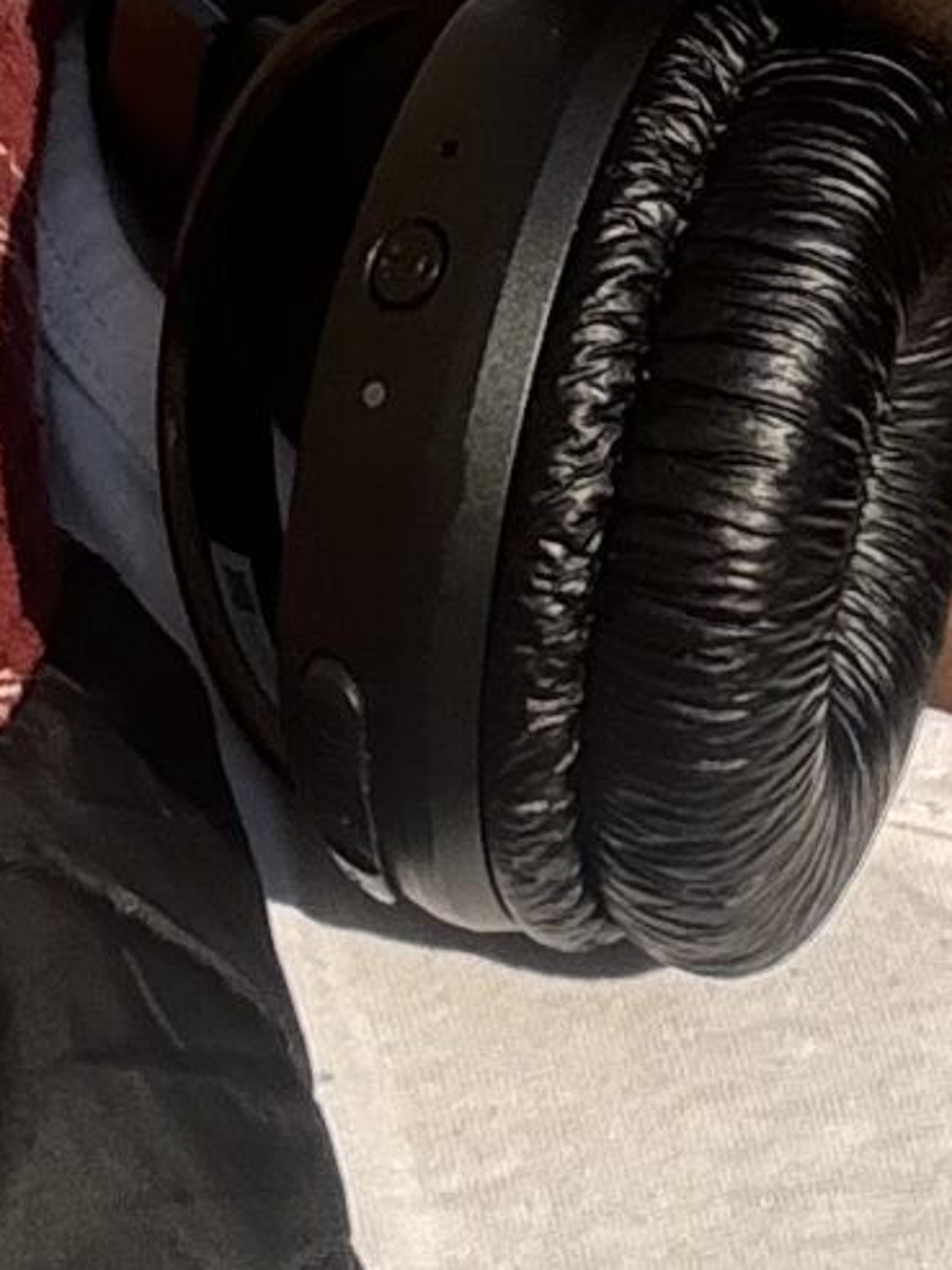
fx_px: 5720
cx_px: 686
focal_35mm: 156
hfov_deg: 9.5
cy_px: -811
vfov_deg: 11.9
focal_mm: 2.69
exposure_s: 1/447
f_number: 1.9
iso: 25
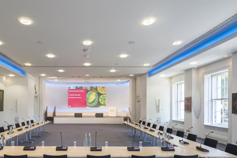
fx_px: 165
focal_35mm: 25
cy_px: 108
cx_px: 88
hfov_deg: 70.3
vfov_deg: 50.2
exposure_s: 1/2
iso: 100
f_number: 11
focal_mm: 17
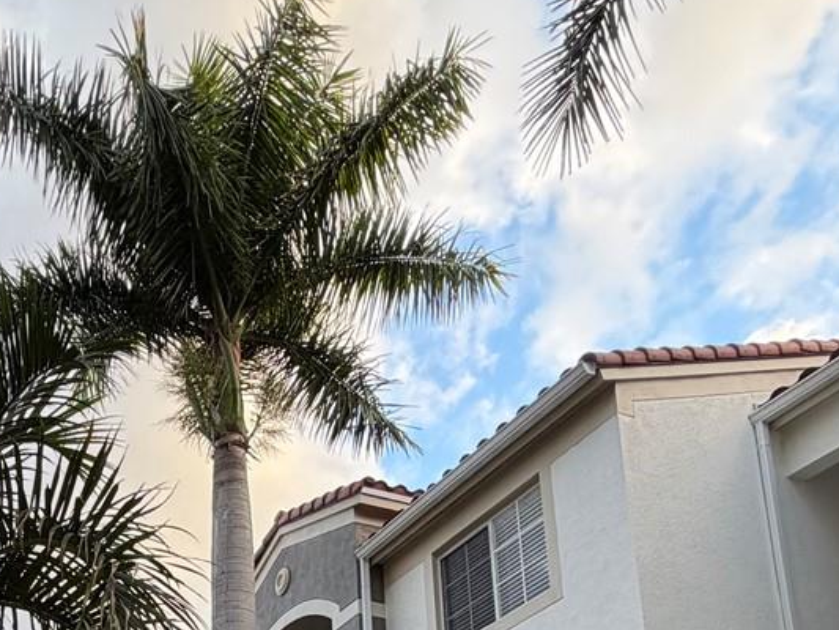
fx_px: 1018
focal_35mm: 42
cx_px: 153
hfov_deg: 42.5
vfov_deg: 27.7
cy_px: 847
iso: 80
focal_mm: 2.22
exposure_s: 1/121
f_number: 2.2
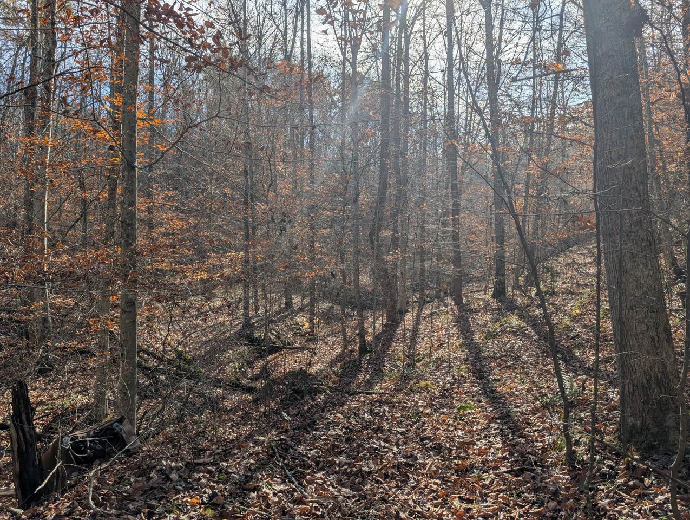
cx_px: 345
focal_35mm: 24
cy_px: 260
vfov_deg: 56.9
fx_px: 479
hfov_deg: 71.5
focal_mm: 6.9
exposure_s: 1/845
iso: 22
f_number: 1.68
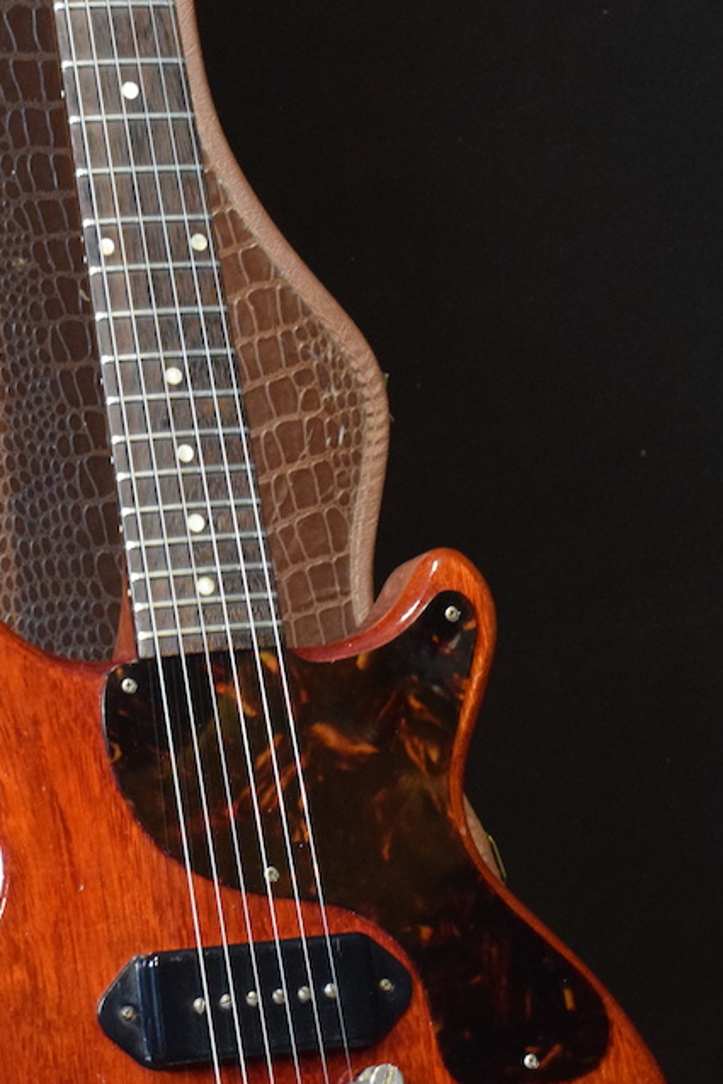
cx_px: 160
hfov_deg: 12.1
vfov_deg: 18.1
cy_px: 427
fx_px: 3402
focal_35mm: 113
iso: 2800
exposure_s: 1/30
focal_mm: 32
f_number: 4.5
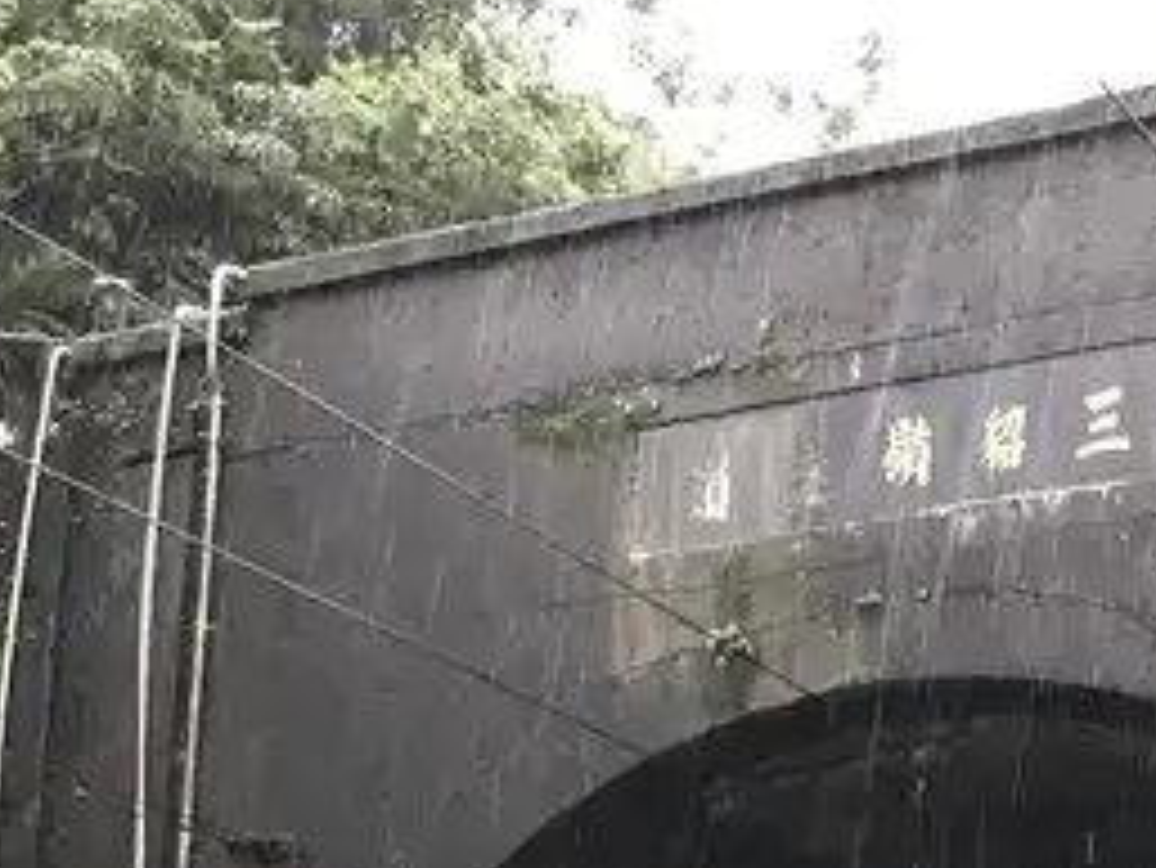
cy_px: 1205
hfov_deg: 22.2
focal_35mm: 87
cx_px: 936
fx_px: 2907
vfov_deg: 15.9
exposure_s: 1/24
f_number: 1.8
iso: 40
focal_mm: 3.99
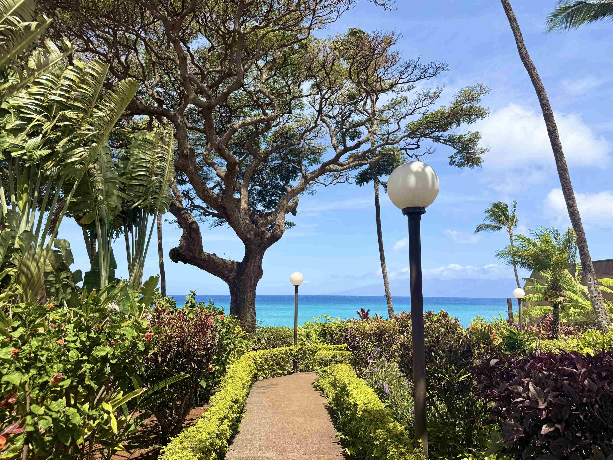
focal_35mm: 24
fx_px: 425
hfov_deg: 71.6
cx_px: 306
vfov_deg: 56.8
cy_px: 230
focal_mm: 6.76
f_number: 1.78
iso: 80
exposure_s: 1/4673
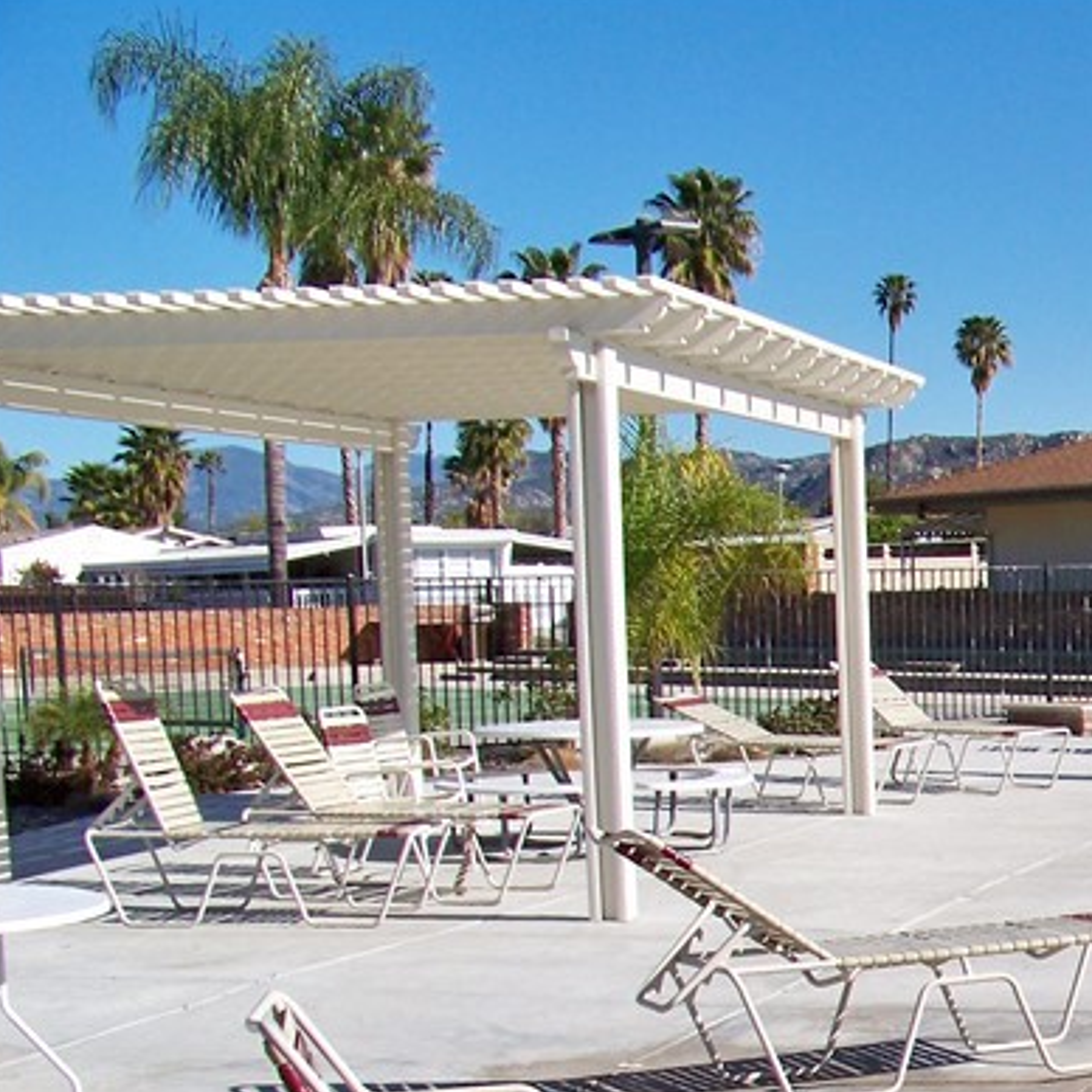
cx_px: 1421
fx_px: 2748
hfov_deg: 20.5
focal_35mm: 77
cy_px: 1064
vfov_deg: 21.7
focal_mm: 5.85
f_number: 4
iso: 80
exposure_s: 1/1000
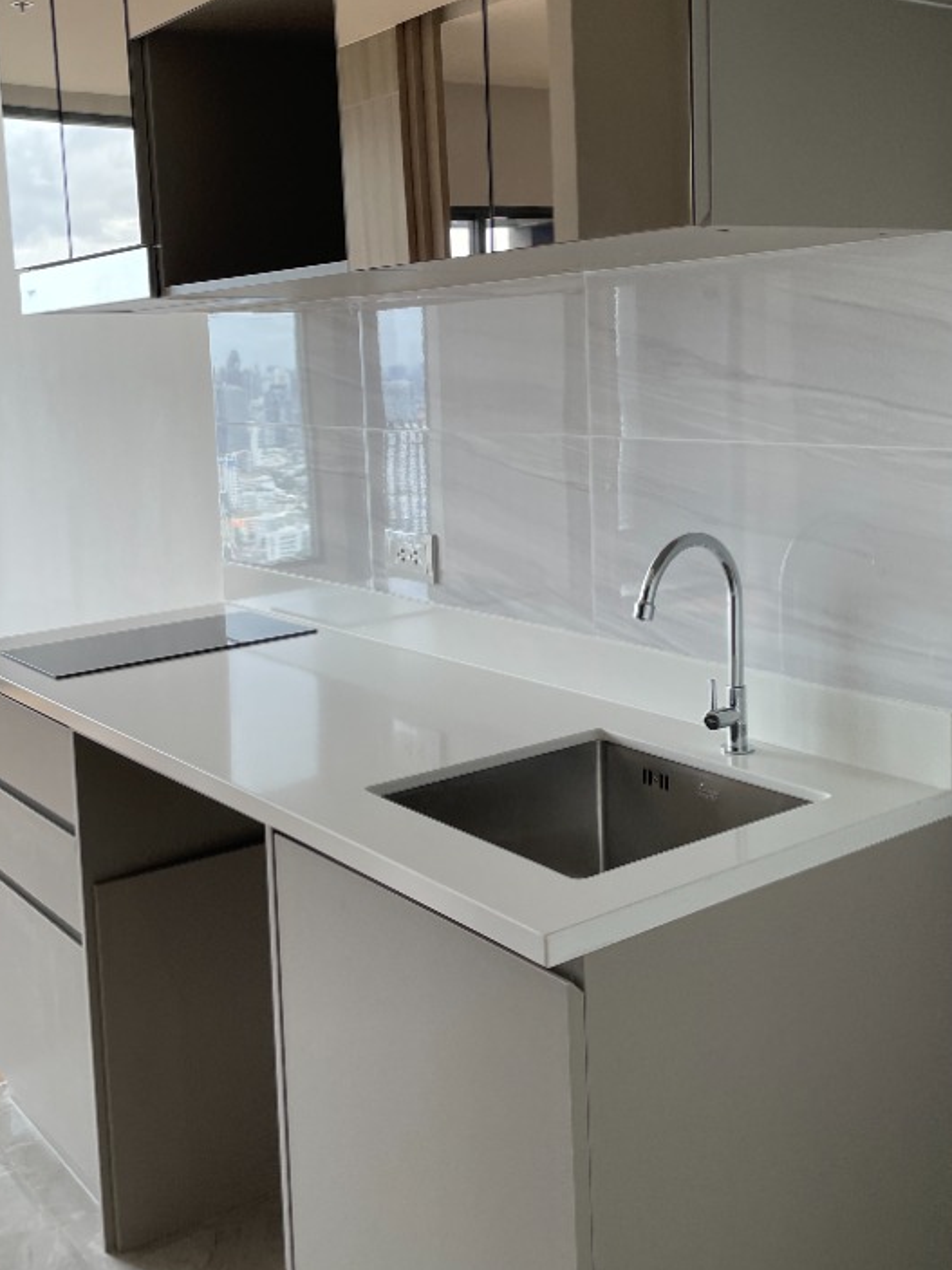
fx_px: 1357
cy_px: 488
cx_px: 430
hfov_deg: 38.6
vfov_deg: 49.7
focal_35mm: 37
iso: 32
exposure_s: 1/100
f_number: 1.6
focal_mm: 4.2
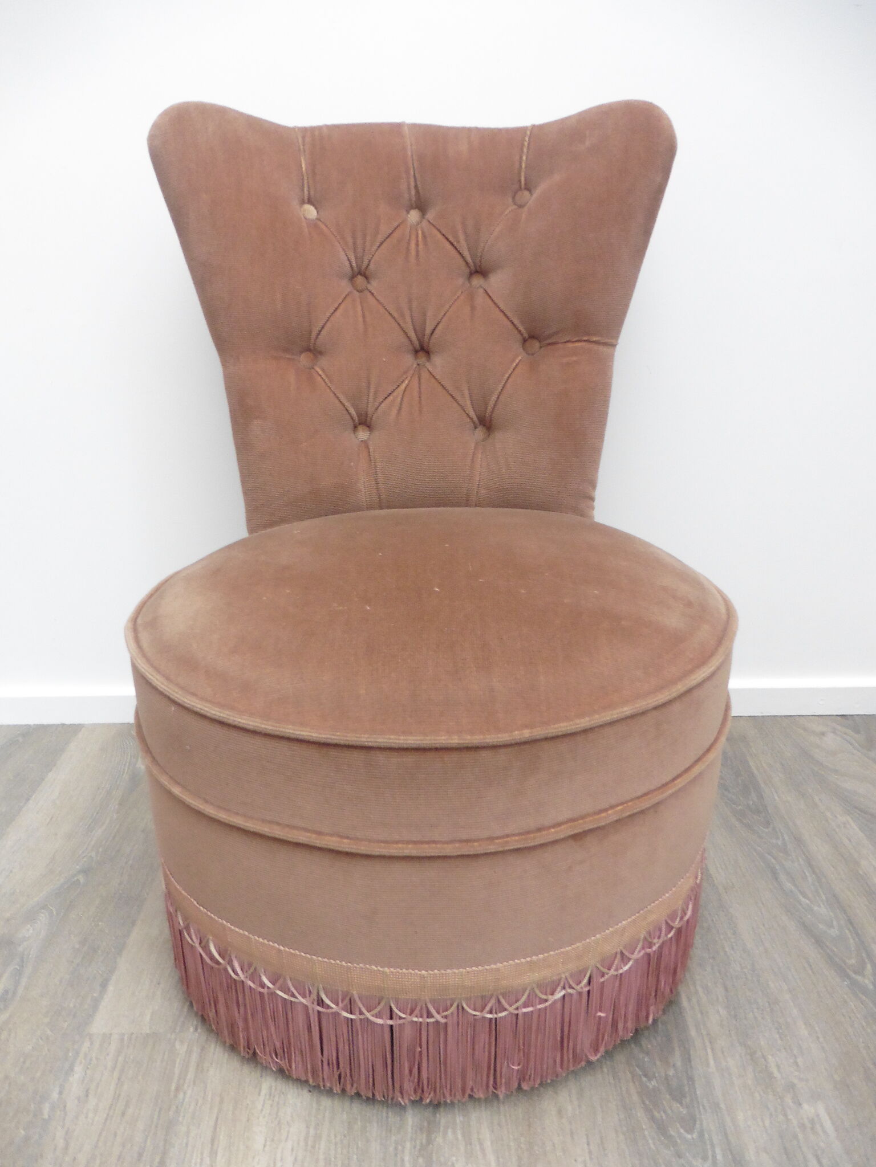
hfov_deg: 56.8
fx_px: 810
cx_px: 438
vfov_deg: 71.6
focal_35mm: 24
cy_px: 584
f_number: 3.3
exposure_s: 1/15
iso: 400
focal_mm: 4.3
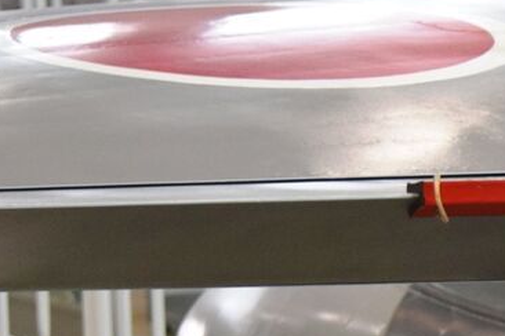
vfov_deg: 4.7
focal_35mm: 289
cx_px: 833
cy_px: 414
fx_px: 4050
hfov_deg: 7.0
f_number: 4.5
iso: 900
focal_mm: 55
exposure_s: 1/60
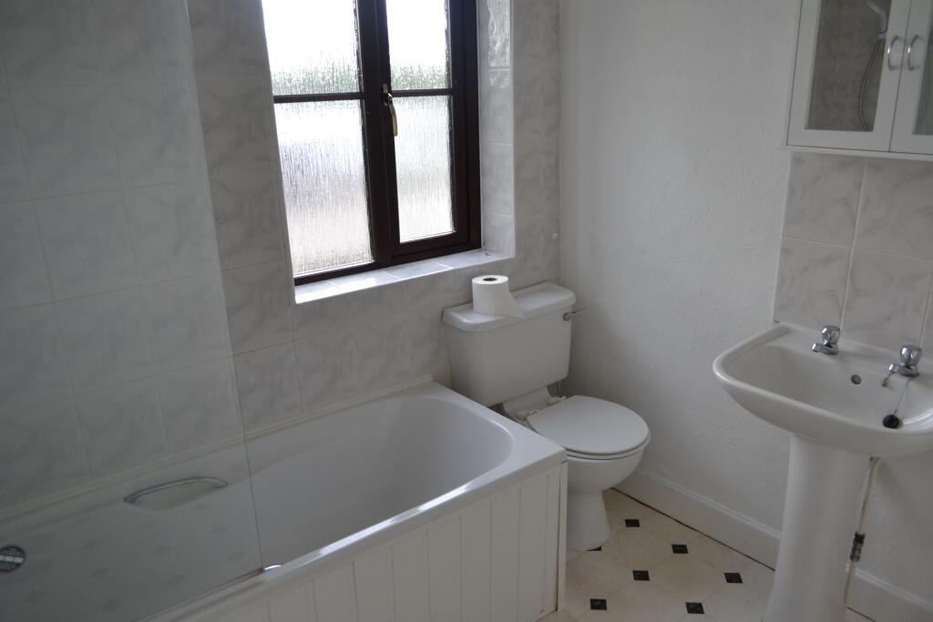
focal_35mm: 27
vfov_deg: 47.9
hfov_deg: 67.4
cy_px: 311
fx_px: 700
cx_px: 466
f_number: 5
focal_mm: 18
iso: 400
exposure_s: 1/100
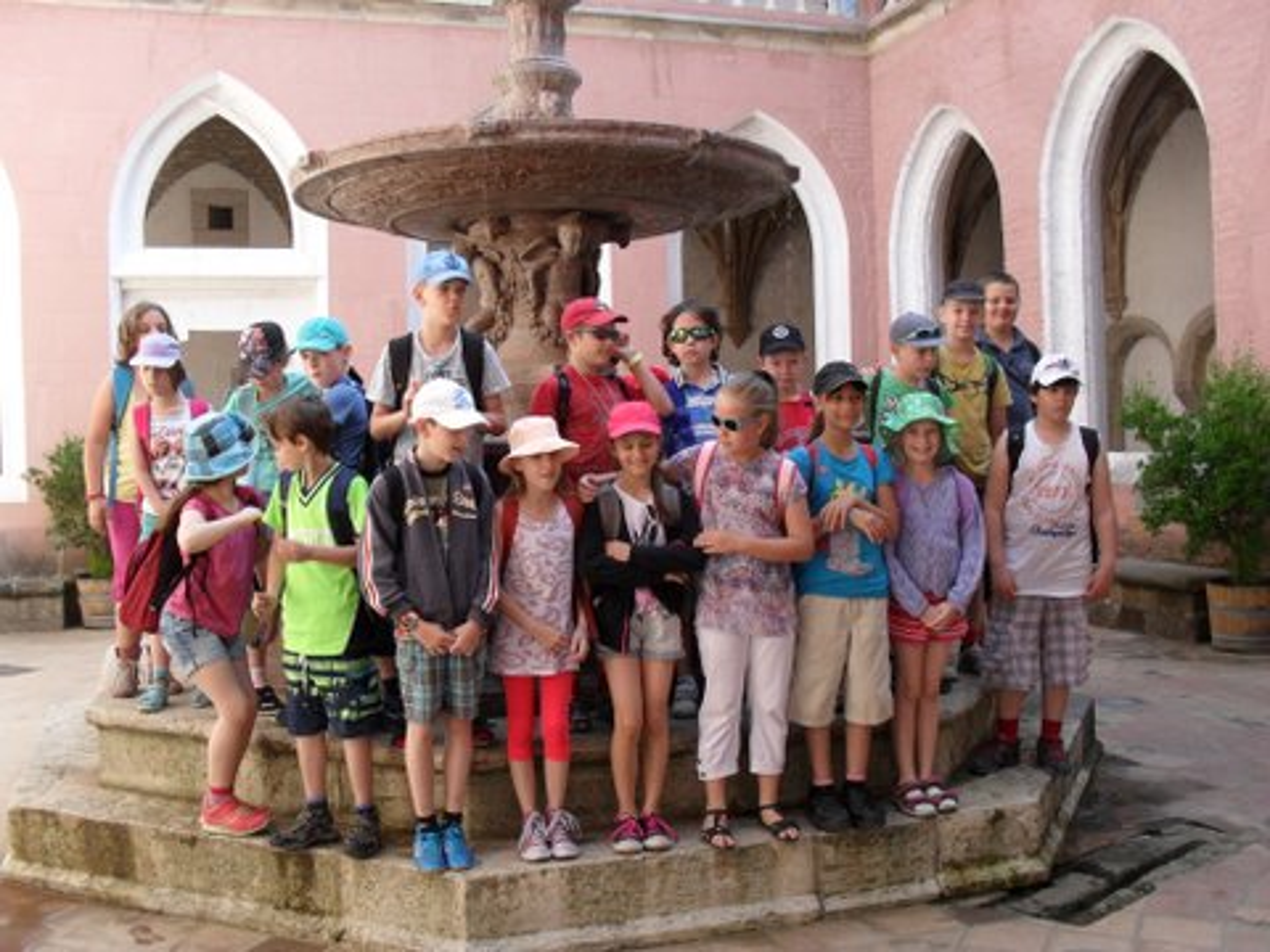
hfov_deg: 52.6
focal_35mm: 35
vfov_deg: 40.7
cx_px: 635
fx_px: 1284
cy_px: 476
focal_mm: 6.3
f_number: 3.2
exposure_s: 1/125
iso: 100
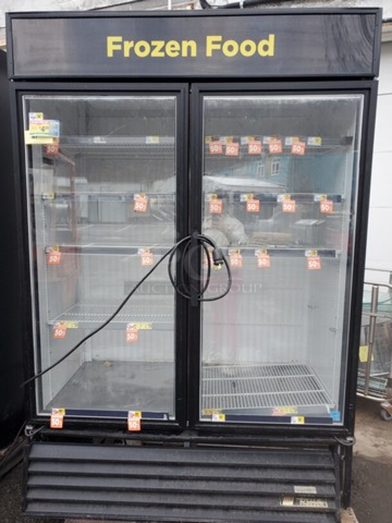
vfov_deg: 67.3
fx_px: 392
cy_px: 262
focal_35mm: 26
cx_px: 196
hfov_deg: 53.1
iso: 160
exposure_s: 1/100
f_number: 2.4
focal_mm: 4.3
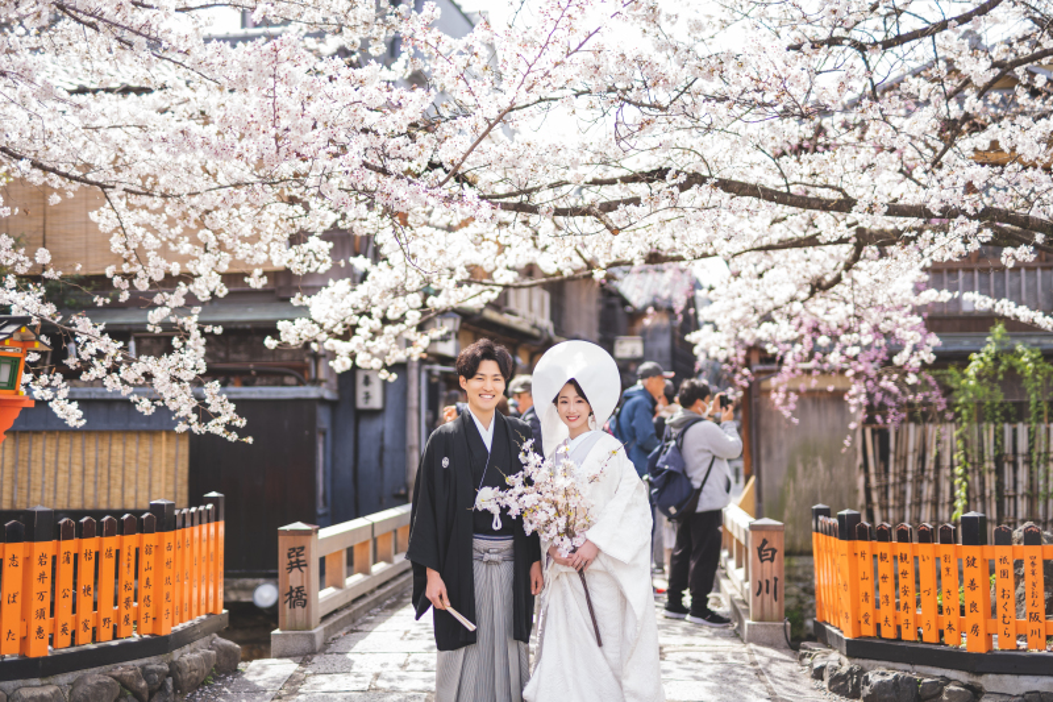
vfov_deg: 27.0
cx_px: 526
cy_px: 351
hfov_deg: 39.6
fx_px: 1462
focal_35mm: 50
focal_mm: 50
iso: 50
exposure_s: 1/800
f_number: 1.4
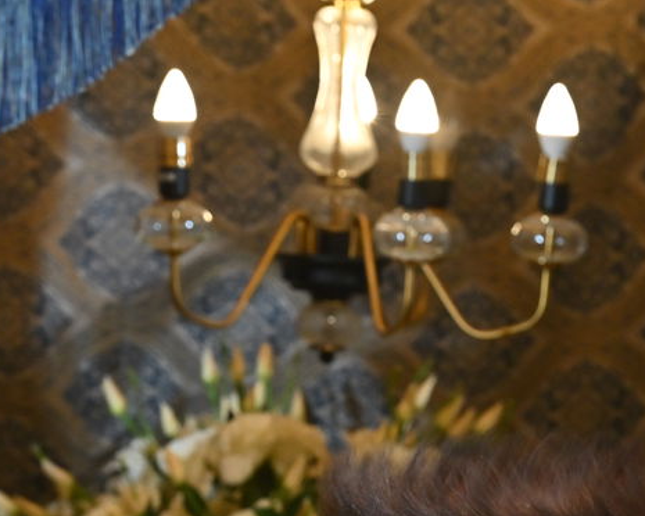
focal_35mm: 523
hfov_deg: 3.7
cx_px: 466
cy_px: 601
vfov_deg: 3.0
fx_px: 9984
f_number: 4.5
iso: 1250
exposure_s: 1/200
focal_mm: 185
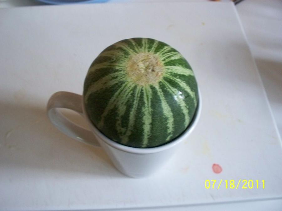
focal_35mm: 36
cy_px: 106
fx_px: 293
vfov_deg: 39.7
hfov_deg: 51.4
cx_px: 141
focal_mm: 7.54
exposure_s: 1/20
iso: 400
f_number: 2.8
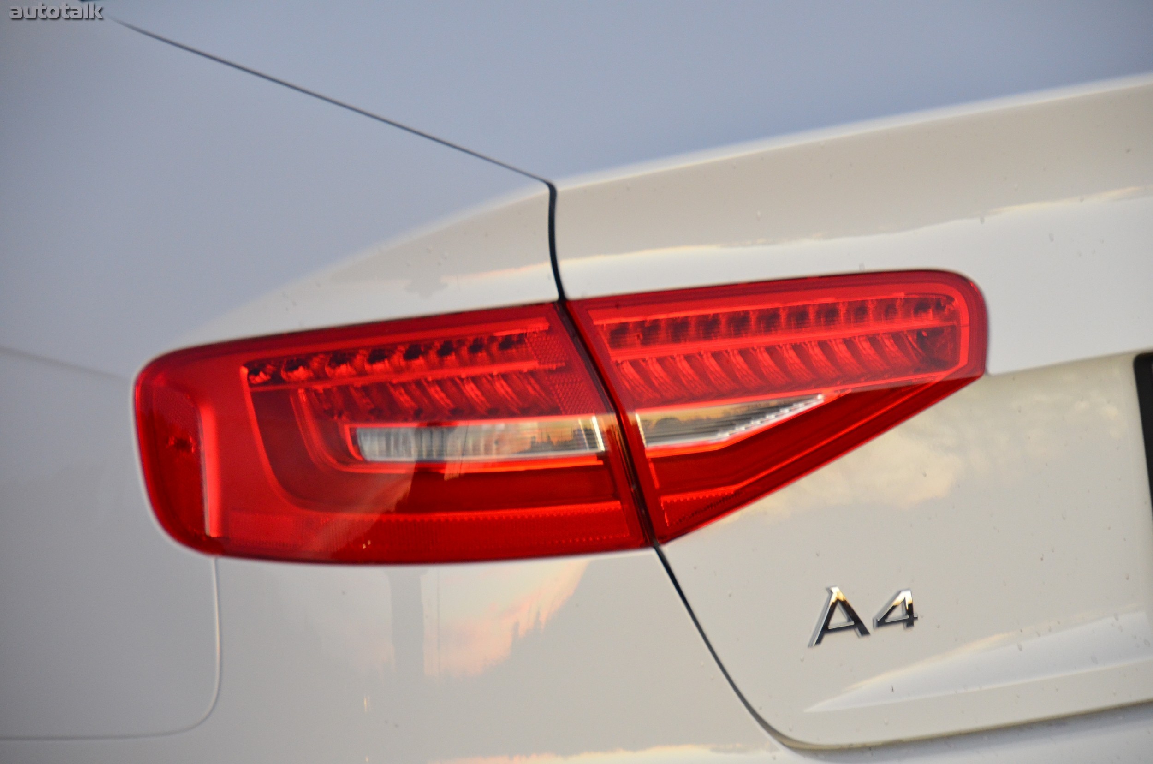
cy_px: 382
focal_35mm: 168
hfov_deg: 12.3
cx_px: 576
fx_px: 5370
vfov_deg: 8.1
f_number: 5.3
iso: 1600
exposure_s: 1/30
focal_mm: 112
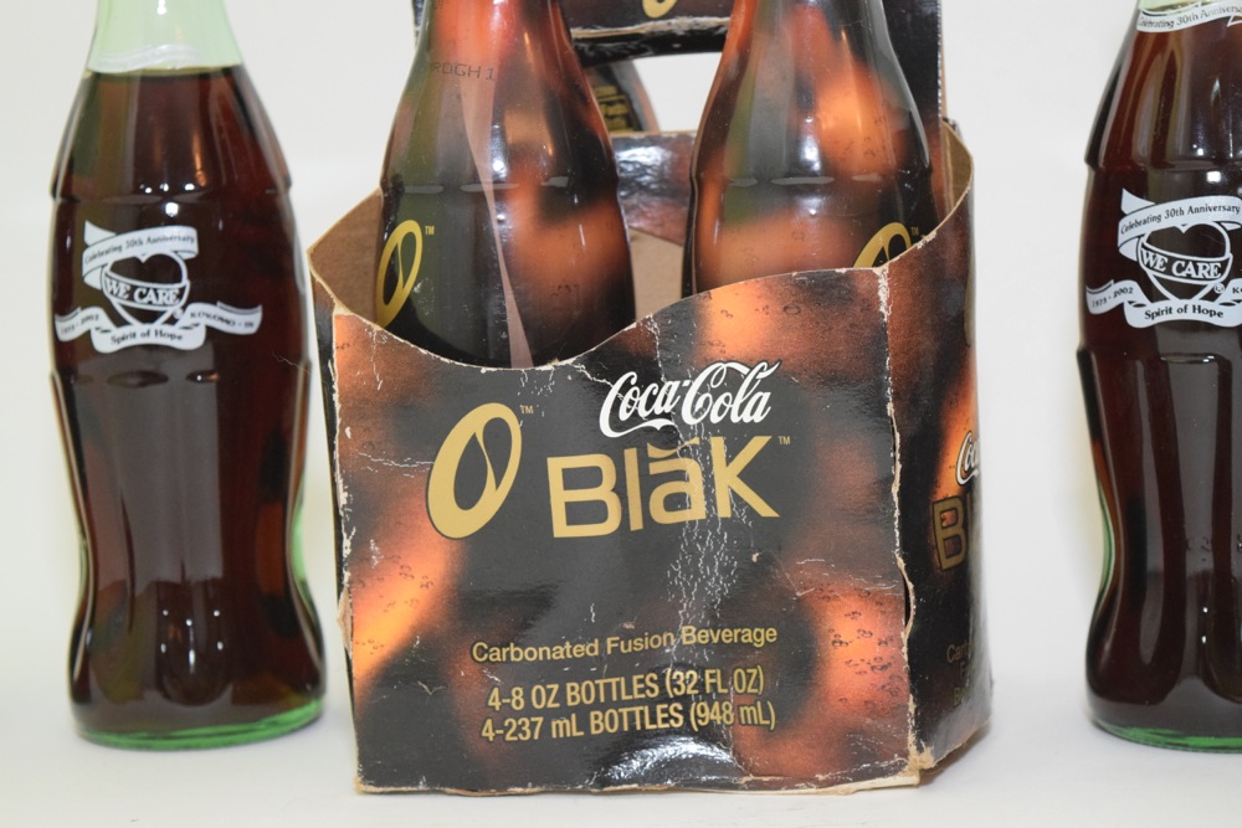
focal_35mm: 82
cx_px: 621
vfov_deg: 16.6
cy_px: 414
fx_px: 2846
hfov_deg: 24.6
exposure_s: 1/60
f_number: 5.6
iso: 3200
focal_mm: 55
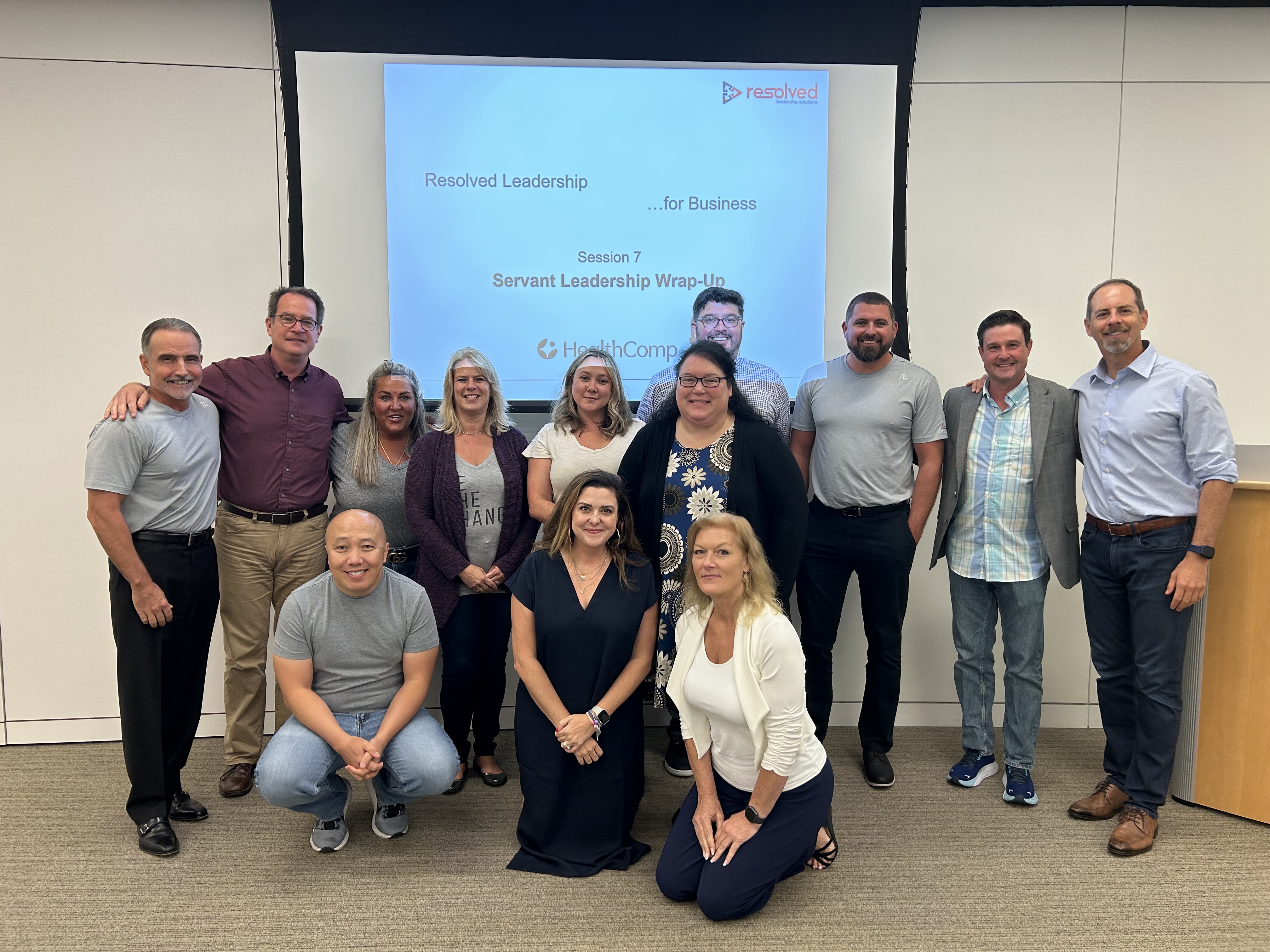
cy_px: 476
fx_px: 954
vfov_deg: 53.1
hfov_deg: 67.3
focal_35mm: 26
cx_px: 635
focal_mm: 5.7
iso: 64
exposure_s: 1/120
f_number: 1.5
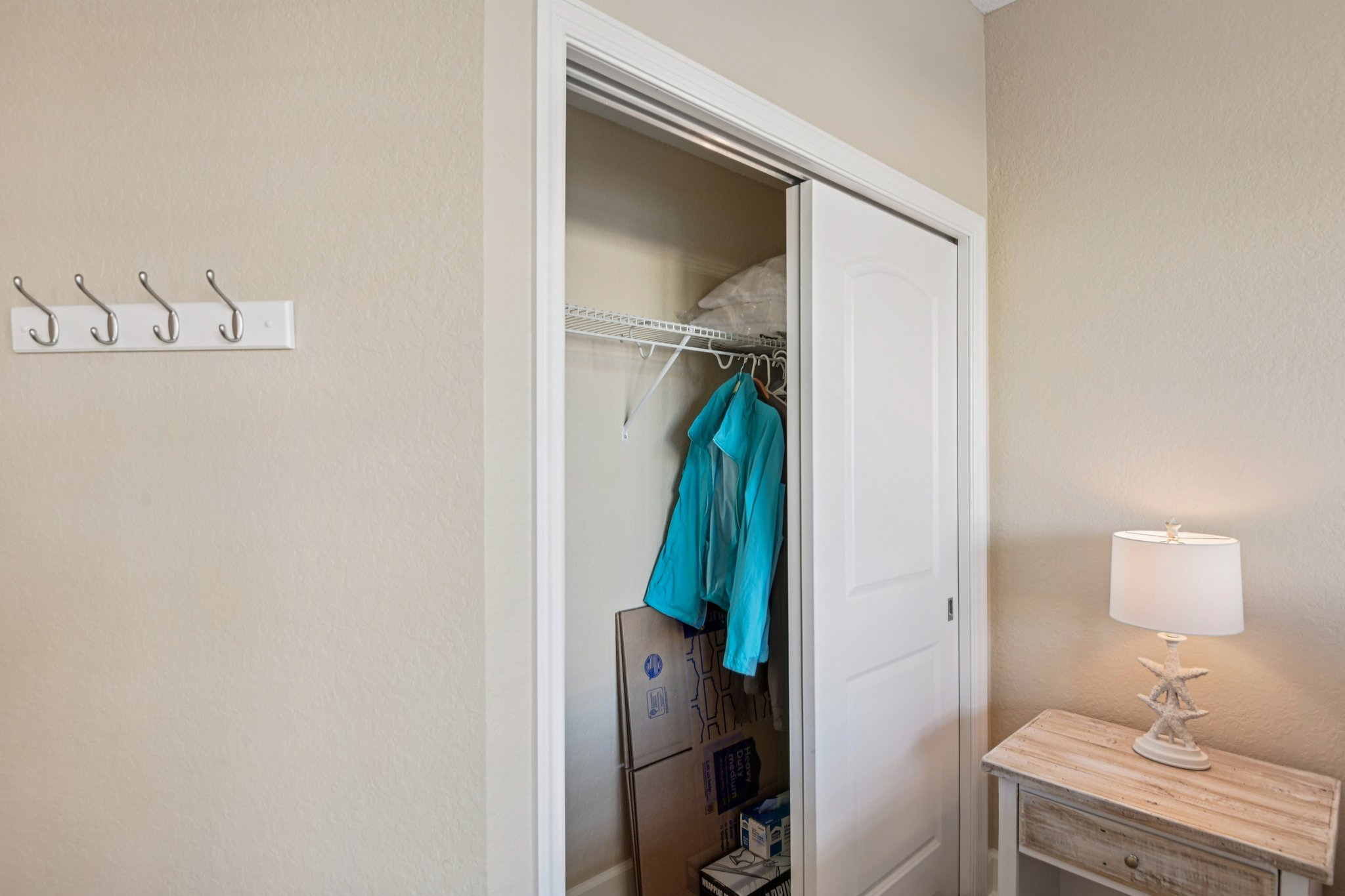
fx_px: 635
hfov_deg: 93.3
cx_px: 672
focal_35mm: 17
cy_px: 448
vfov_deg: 70.4
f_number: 8
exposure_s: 1/25
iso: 400
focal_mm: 17
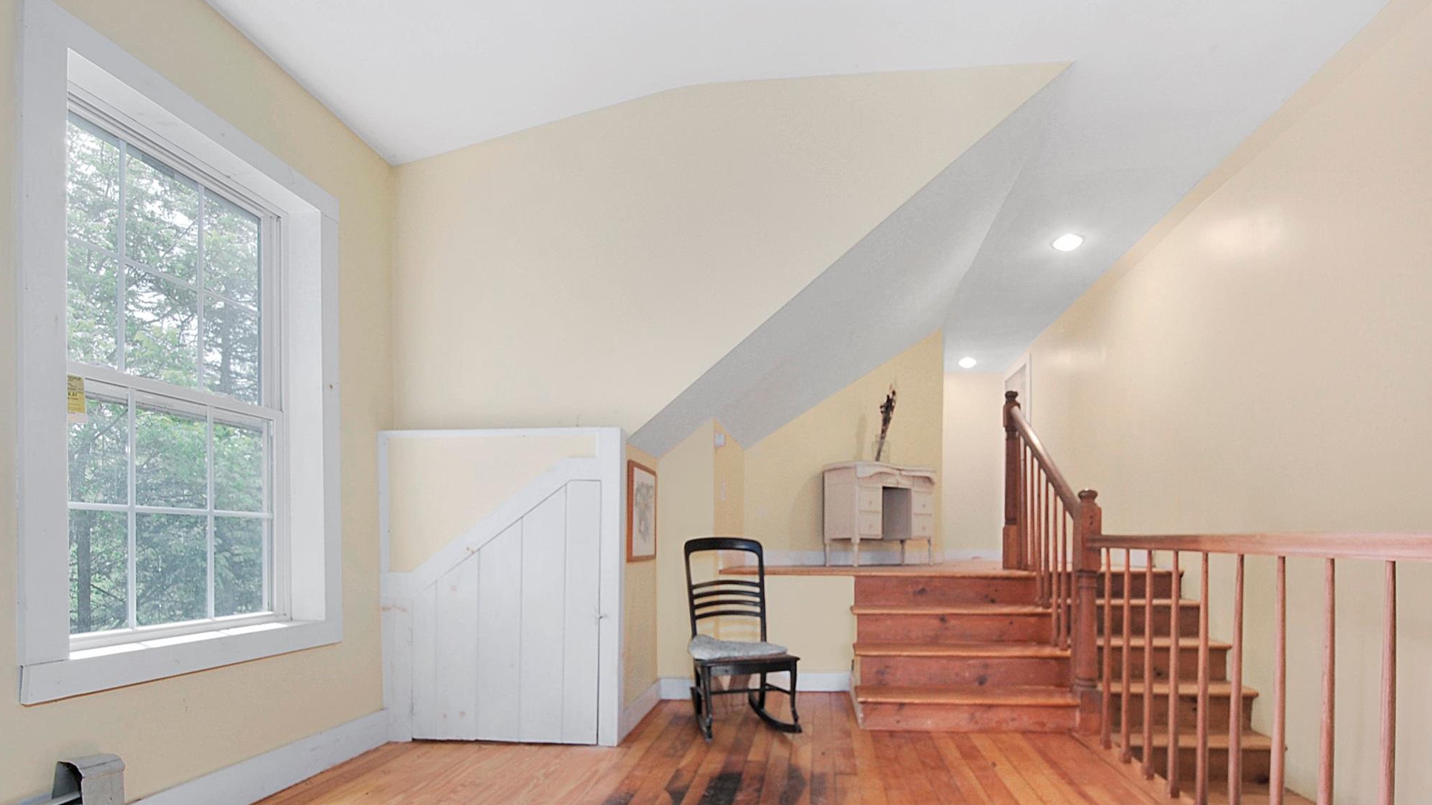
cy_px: 433
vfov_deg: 67.0
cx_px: 710
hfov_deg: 99.4
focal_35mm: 16
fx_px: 608
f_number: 14
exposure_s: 1/50
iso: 400
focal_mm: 10
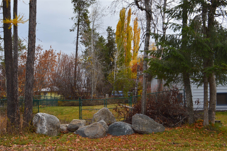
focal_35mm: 42
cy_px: 76
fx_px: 265
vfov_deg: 31.8
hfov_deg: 46.4
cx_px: 114
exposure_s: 1/100
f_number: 9
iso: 400
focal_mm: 28
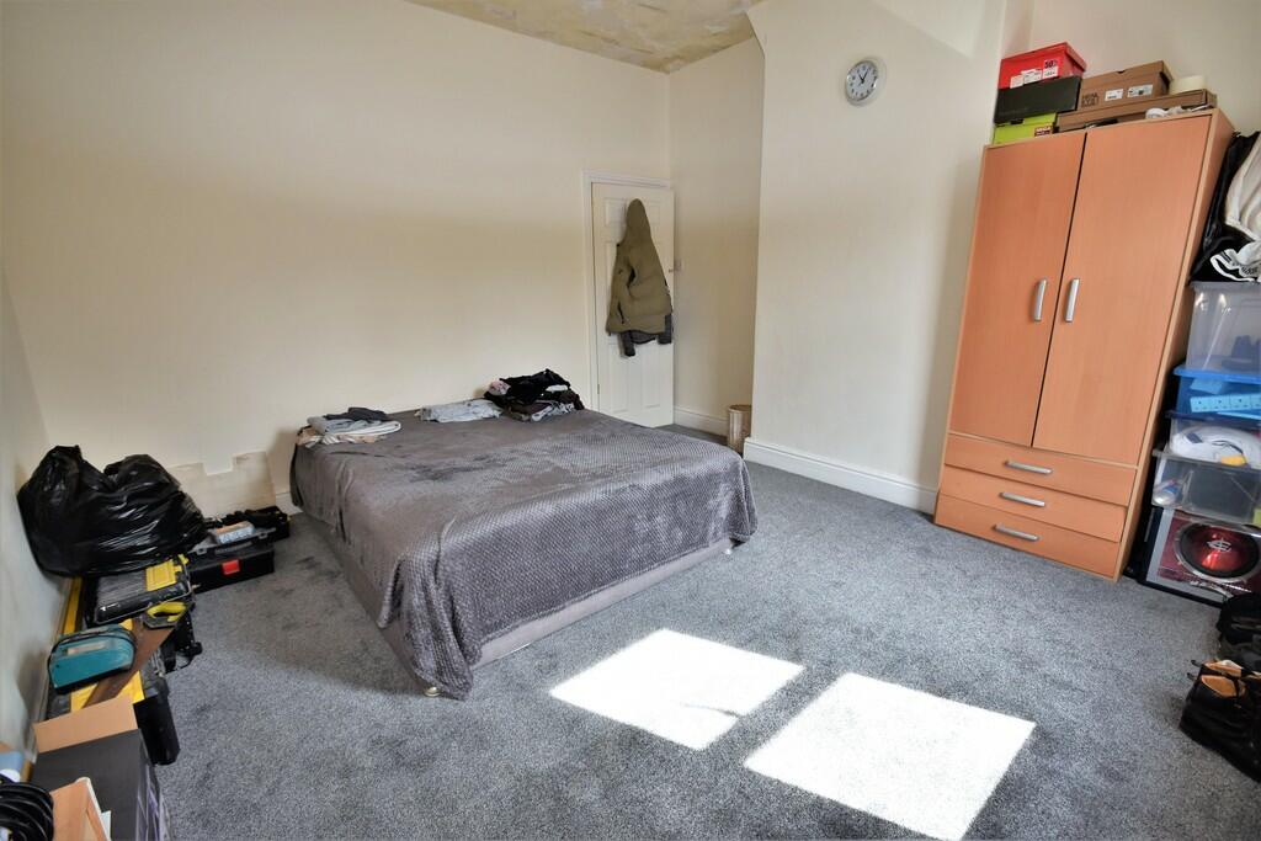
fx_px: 525
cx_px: 630
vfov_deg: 77.3
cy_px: 420
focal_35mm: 15
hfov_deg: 100.4
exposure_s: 1/125
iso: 560
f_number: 5.6
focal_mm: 10
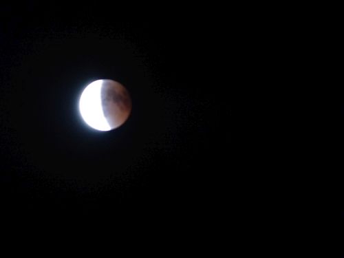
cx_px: 172
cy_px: 129
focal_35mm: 600
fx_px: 5963
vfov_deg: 2.5
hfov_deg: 3.3
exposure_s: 1/13
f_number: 2.8
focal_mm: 108
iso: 800
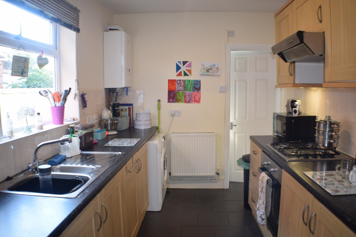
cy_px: 118
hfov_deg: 53.1
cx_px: 178
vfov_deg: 36.9
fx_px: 356
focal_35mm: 36
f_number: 3.8
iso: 100
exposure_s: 1/6
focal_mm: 24
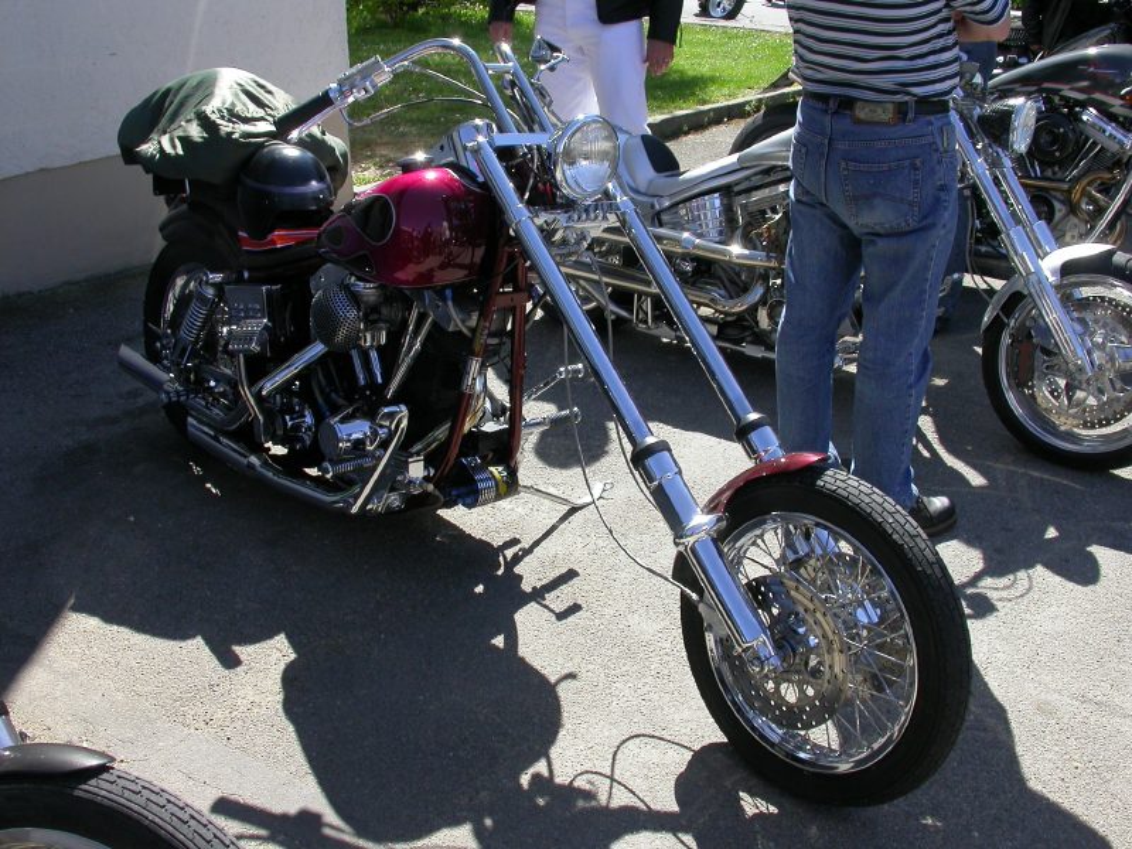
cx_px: 566
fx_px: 1243
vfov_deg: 37.7
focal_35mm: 38
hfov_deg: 49.0
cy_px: 424
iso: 100
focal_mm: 7.85
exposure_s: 1/197
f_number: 6
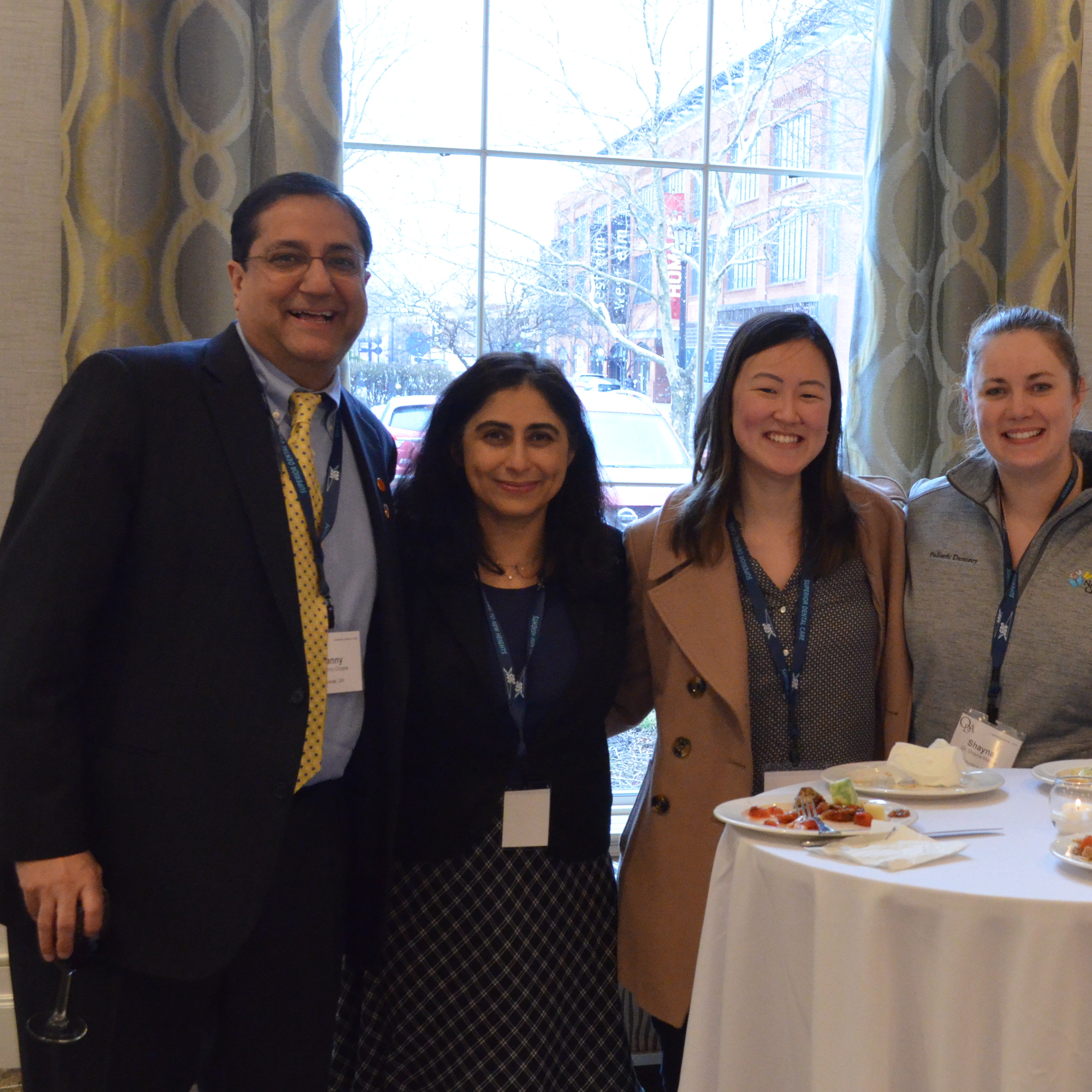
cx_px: 912
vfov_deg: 31.6
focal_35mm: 54
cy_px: 588
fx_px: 1927
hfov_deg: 30.7
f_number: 7.1
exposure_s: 1/60
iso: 3200
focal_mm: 24
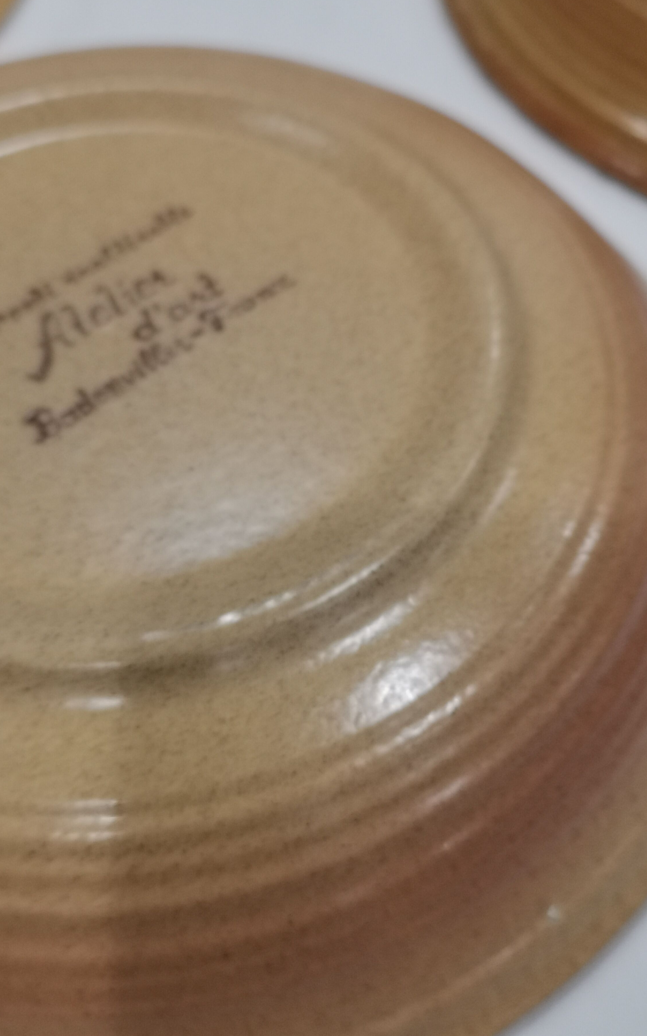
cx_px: 305
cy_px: 518
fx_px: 1185
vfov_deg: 47.2
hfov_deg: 30.5
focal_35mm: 42
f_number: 1.8
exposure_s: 1/100
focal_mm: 5.58
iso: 200
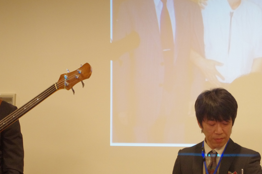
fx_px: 945
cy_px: 133
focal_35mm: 130
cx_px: 190
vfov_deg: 10.5
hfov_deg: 15.7
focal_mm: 55
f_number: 5.6
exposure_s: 1/30
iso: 2000
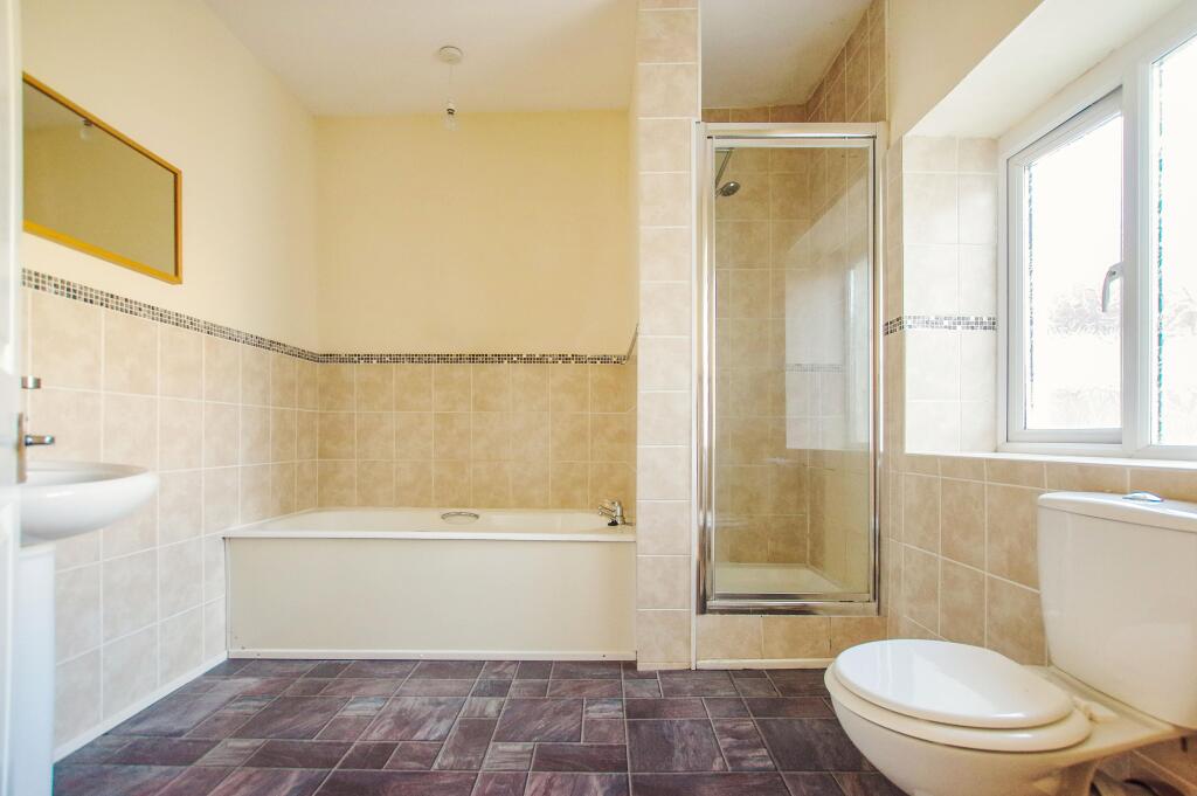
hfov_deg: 100.4
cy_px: 398
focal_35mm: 15
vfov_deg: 77.2
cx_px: 598
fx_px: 498
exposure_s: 1/80
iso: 1600
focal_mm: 10
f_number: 4
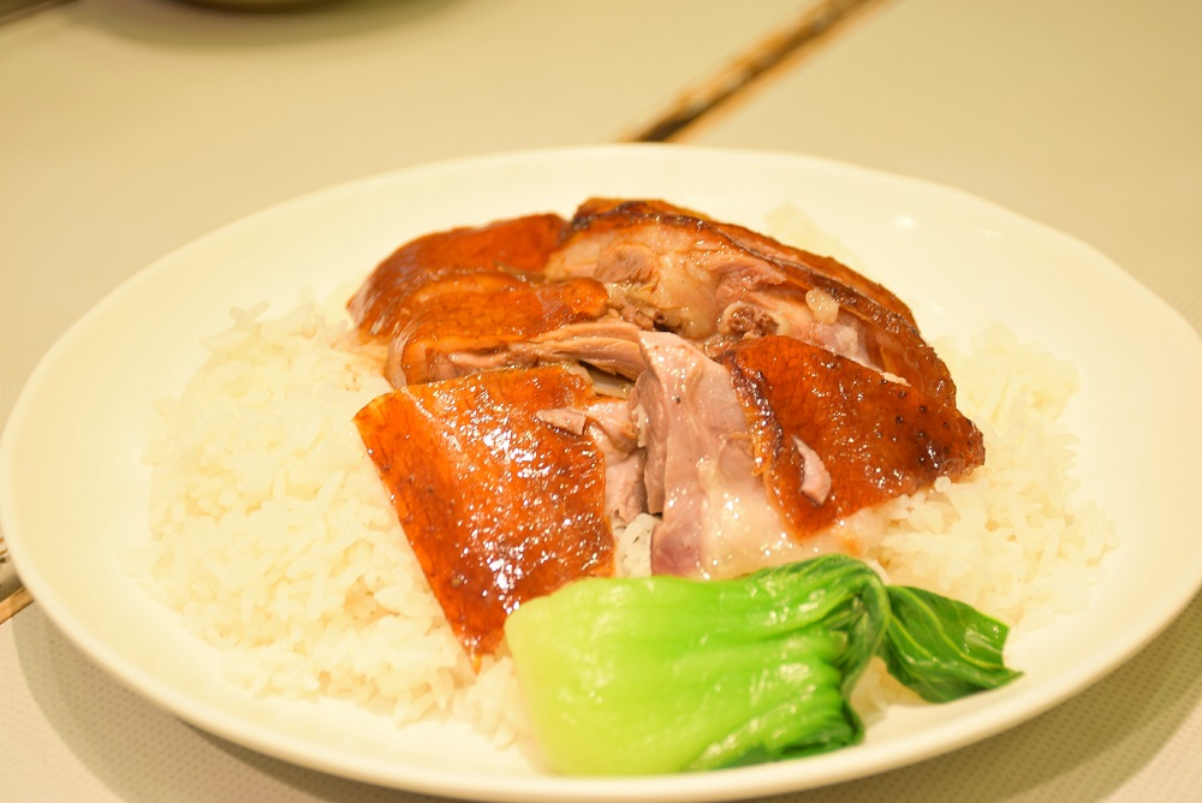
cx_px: 601
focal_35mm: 75
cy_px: 402
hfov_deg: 27.0
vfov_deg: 18.2
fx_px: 2506
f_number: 5.6
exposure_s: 1/25
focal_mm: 50
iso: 200
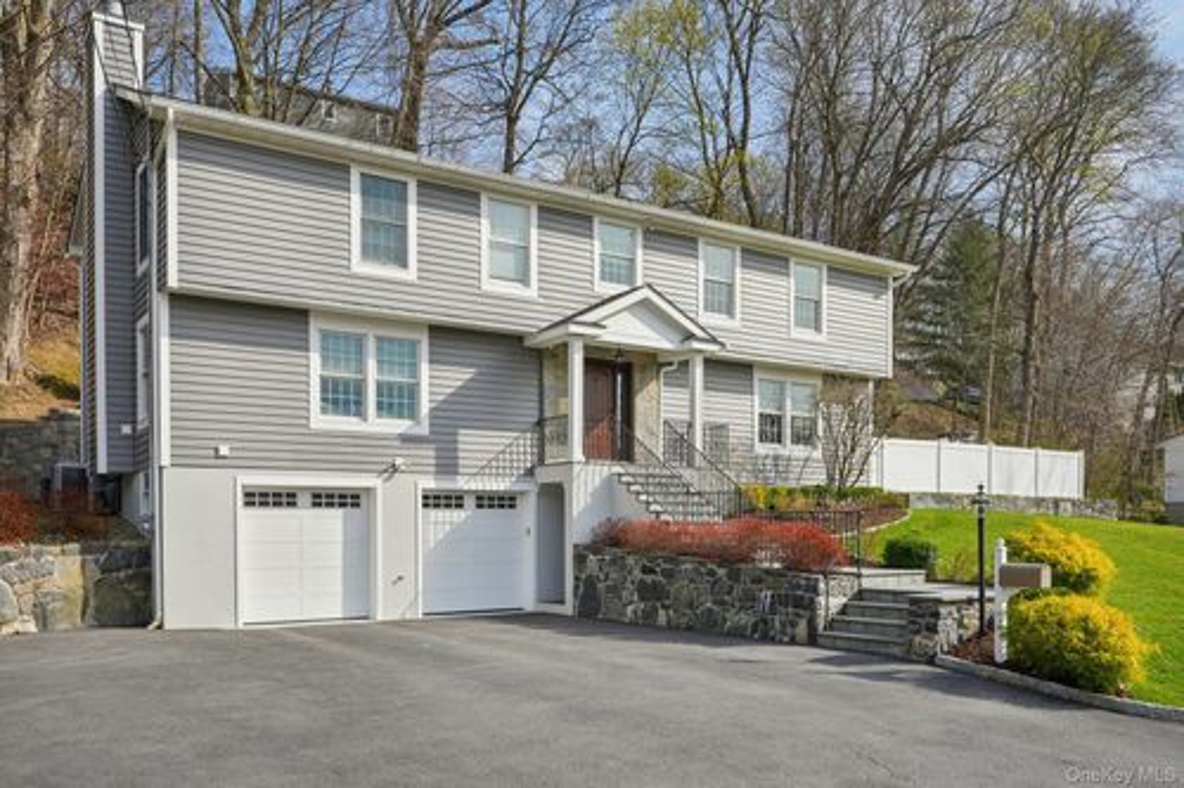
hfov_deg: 63.7
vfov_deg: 44.9
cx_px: 592
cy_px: 394
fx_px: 953
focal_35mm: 29
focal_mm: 29
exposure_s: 1/250
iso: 100
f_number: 8
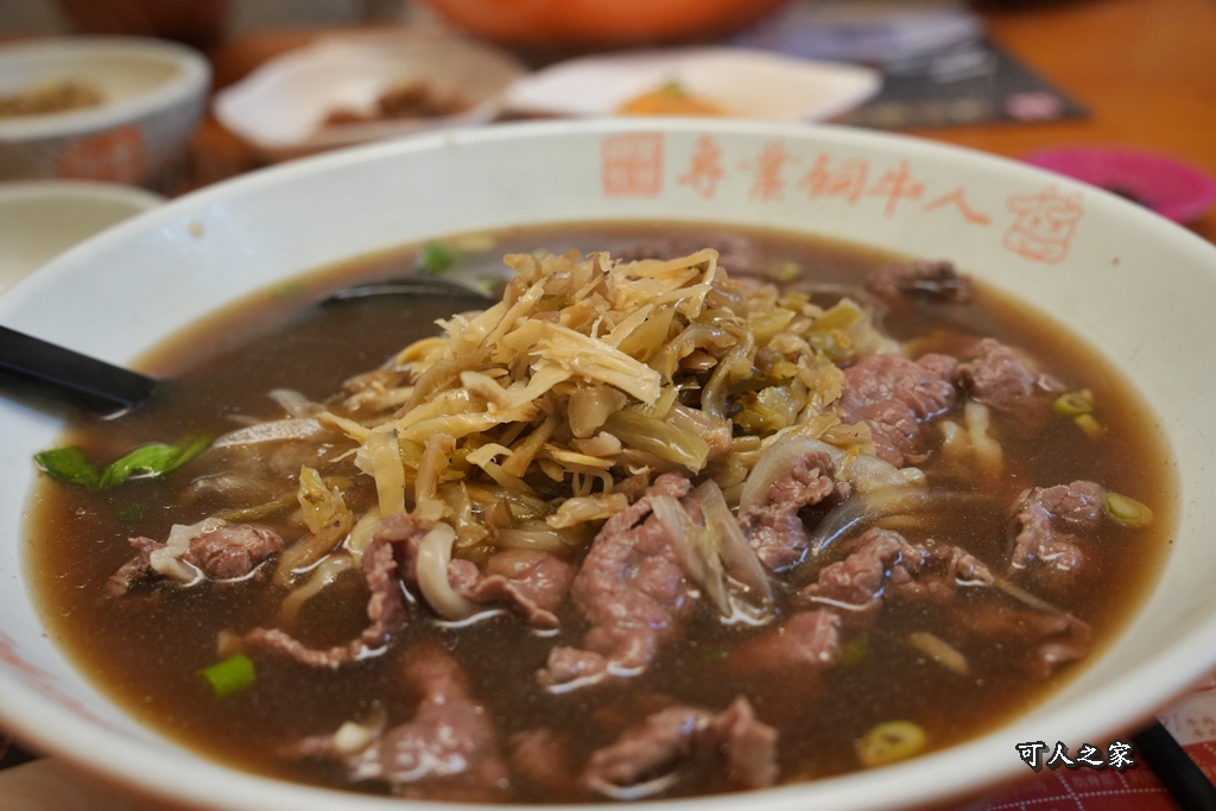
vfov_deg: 33.4
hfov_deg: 48.5
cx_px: 608
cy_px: 406
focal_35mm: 40
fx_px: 1351
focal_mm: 40
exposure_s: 1/160
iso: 2500
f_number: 6.3
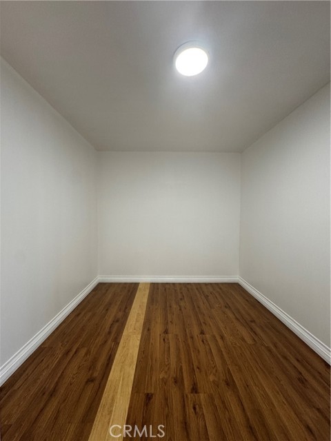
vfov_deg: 102.1
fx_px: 178
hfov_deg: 85.7
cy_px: 220
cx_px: 166
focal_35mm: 14
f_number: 2.2
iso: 160
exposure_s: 1/60
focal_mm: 2.22
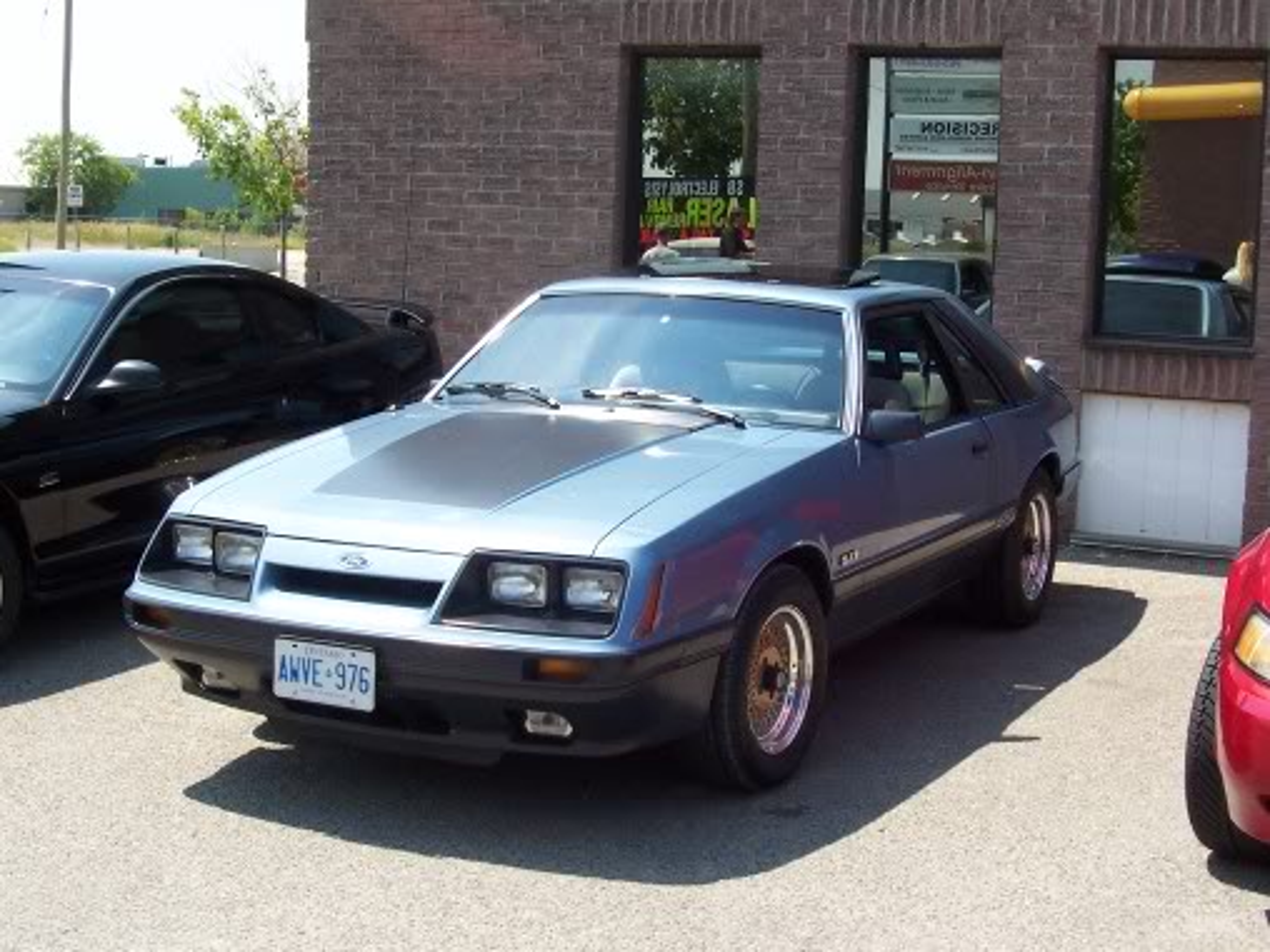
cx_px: 635
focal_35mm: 57
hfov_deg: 33.8
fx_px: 2091
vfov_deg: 25.7
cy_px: 476
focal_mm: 8.6
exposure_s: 1/180
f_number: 6.7
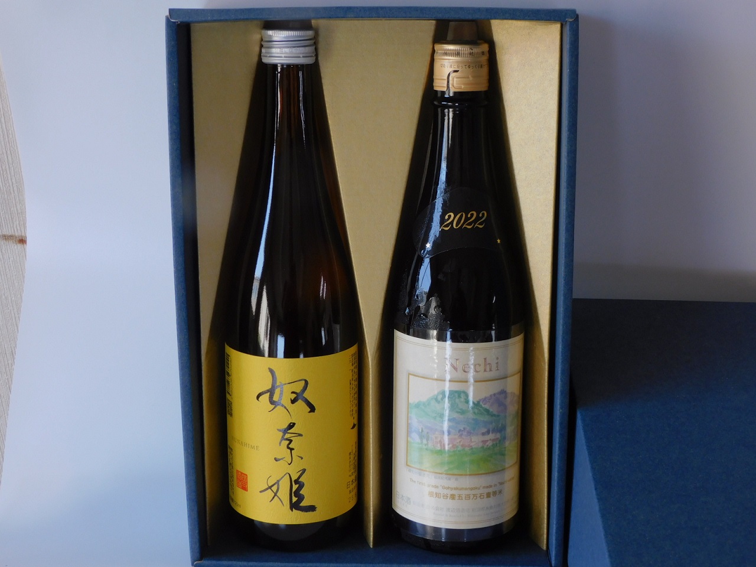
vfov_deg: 26.6
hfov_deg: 34.9
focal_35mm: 55
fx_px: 1201
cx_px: 378
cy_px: 284
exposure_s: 1/50
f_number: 4
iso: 125
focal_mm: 9.9
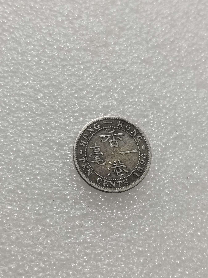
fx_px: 521
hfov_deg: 22.6
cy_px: 139
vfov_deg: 29.8
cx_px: 104
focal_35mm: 65
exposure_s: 1/100
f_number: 1.8
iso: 64
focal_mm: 5.58
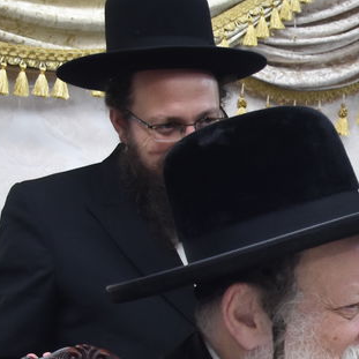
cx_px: 668
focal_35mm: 132
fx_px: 1548
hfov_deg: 12.1
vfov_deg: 13.0
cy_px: 399
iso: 800
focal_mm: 23
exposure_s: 1/125
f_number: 5.6
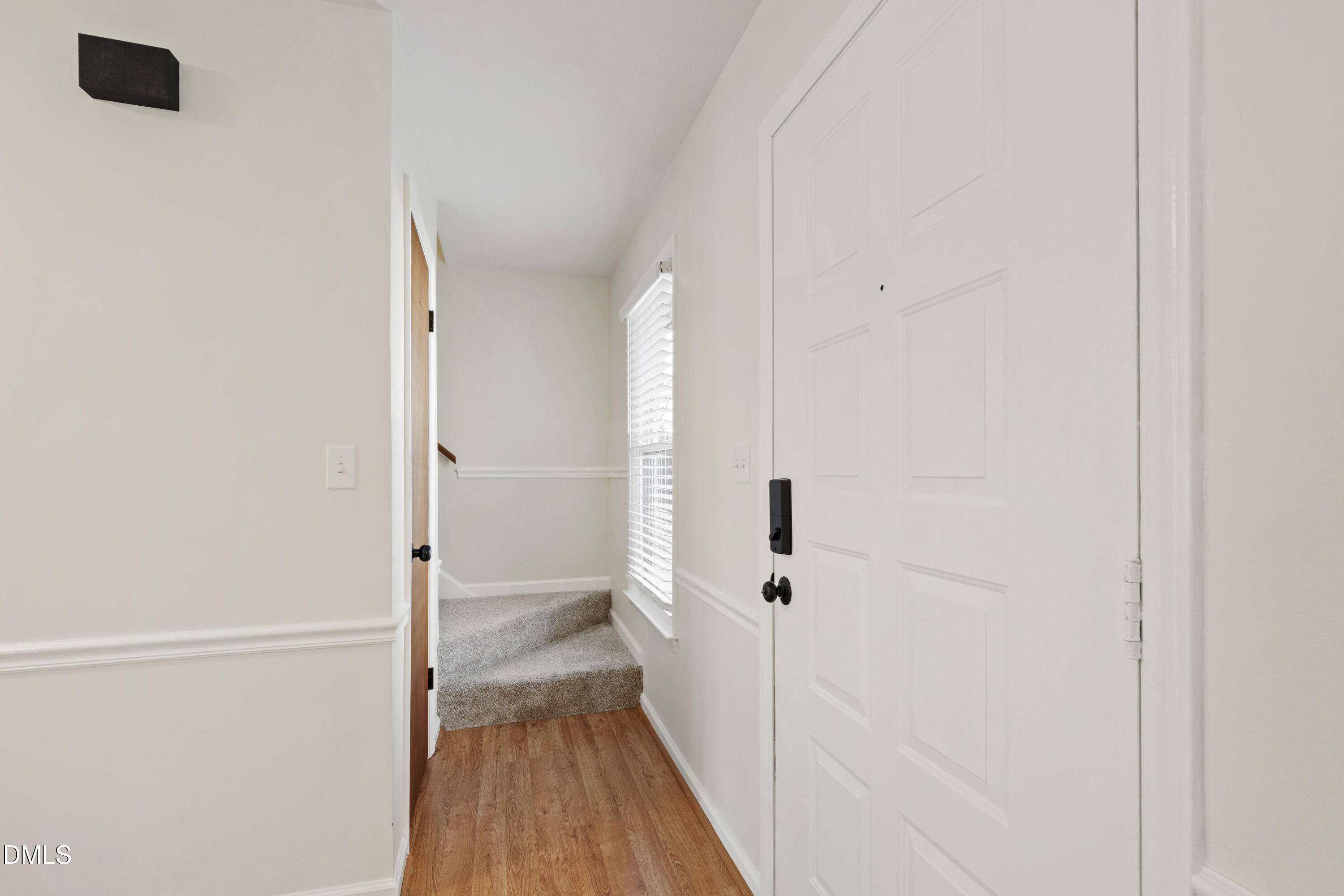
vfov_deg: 77.3
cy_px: 448
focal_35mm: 15
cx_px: 672
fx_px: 560
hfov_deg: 100.4
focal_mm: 10
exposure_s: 1/1.25
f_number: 8
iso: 100
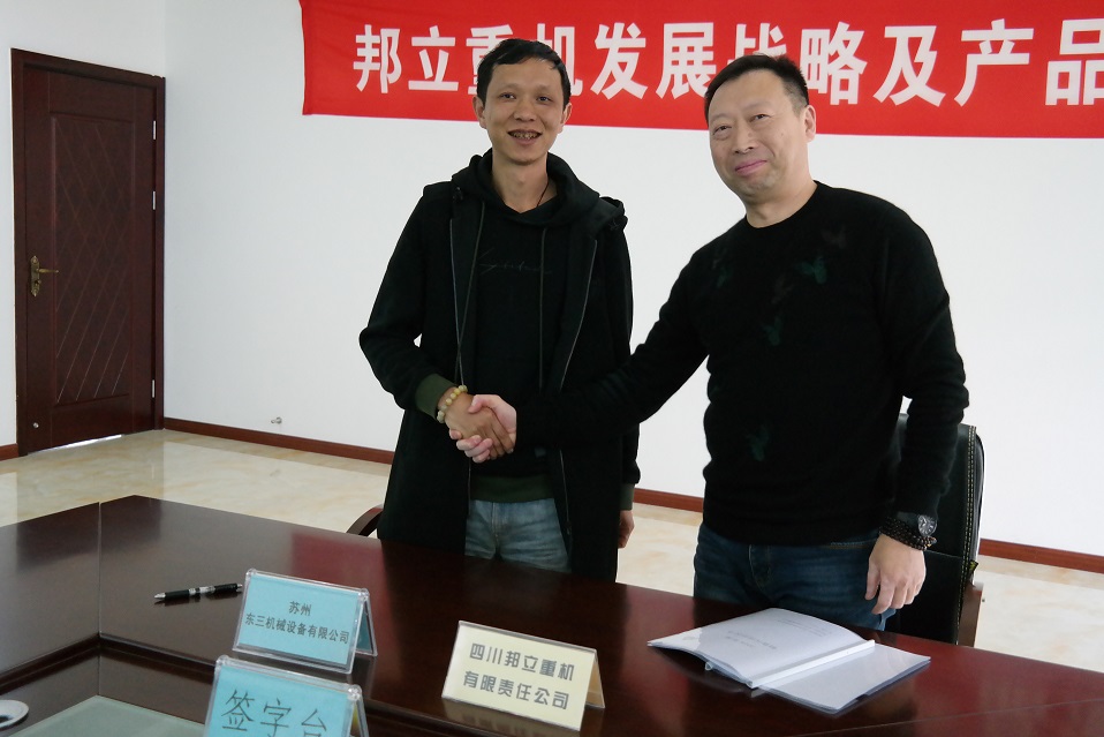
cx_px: 552
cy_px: 368
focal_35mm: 36
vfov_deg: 36.9
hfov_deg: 53.1
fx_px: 1104
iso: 1600
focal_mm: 24
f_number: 4
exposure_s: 1/50
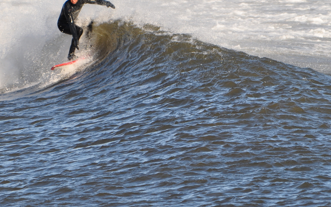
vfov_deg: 1.7
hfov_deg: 2.7
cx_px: 92
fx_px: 6910
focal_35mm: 766
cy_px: 80
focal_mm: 300
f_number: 10
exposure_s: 1/320
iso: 200
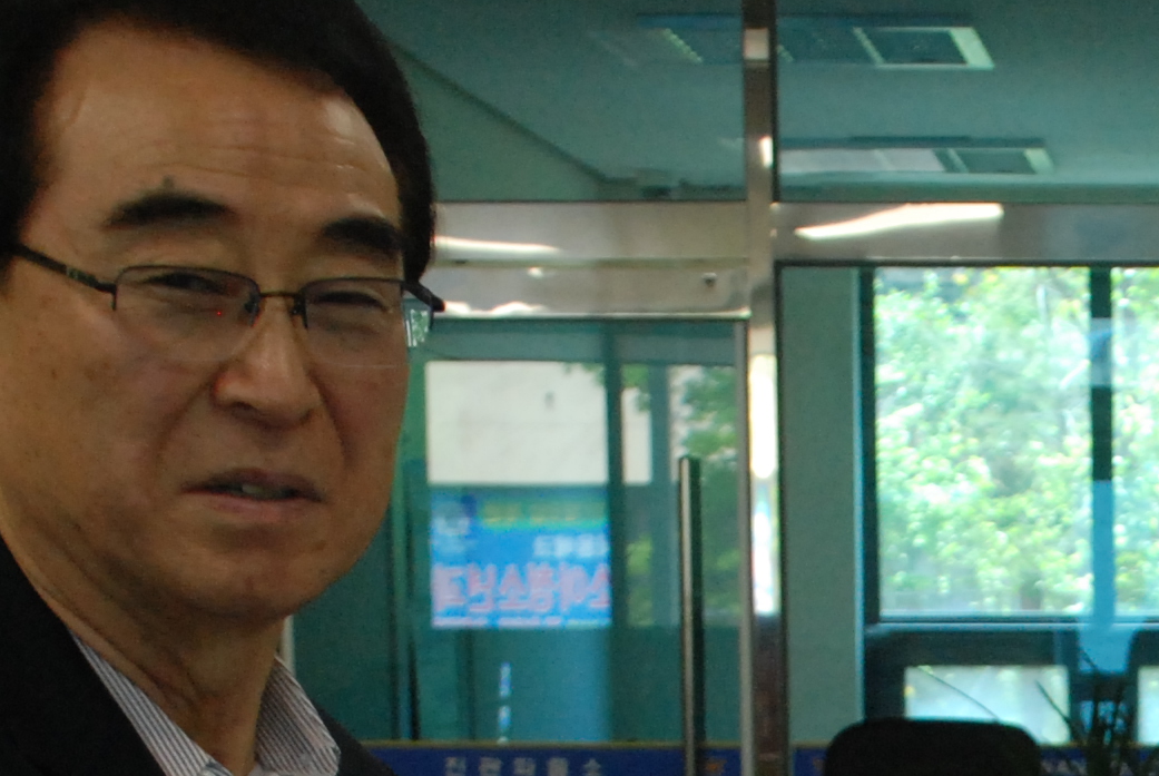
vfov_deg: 9.2
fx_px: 4674
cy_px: 1212
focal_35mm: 145
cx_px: 1398
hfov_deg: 13.7
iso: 800
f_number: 5.6
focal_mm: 26
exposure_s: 1/125
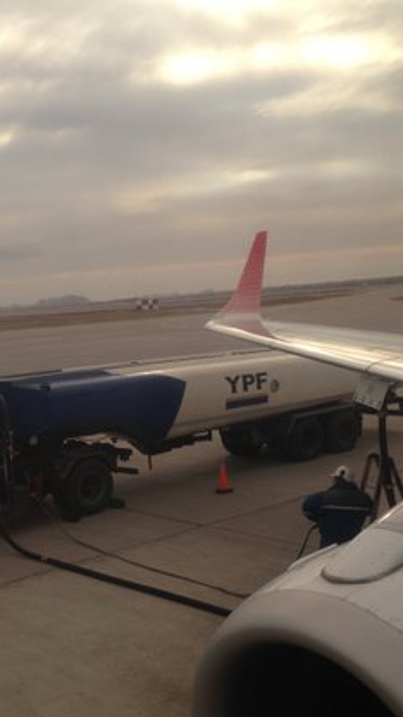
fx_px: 969
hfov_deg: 23.5
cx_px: 198
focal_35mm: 51
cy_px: 351
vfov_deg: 40.6
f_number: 2.4
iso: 50
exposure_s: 1/559
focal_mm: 4.13
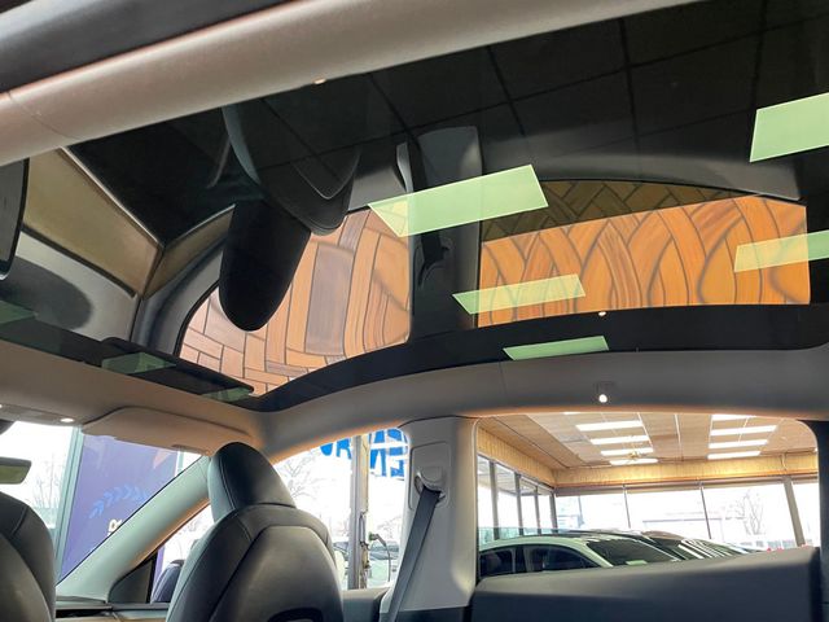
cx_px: 414
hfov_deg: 67.3
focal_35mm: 26
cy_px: 311
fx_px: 623
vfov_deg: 53.1
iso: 250
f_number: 1.6
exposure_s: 1/60
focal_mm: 4.2
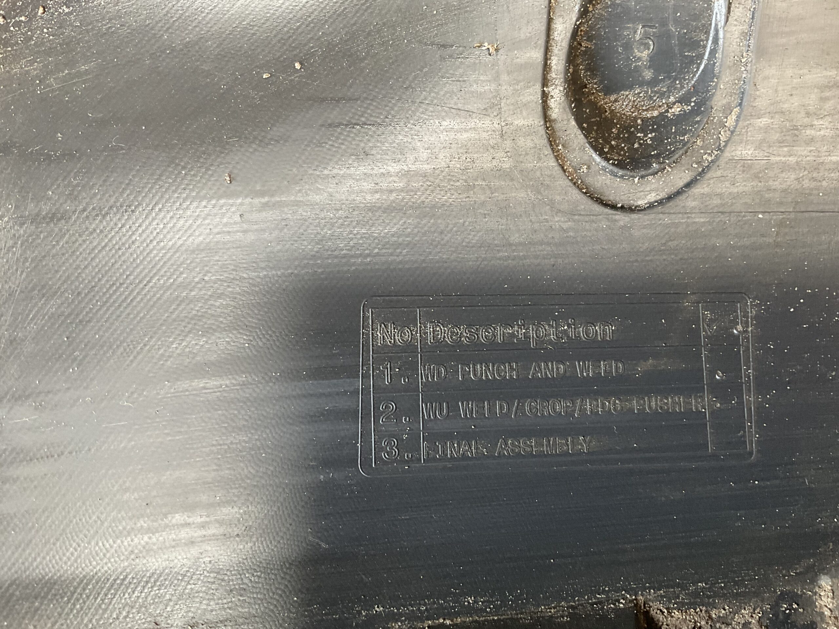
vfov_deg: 48.2
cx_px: 420
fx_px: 703
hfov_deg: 61.7
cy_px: 314
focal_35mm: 29
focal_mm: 3
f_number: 1.8
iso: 125
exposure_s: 1/50
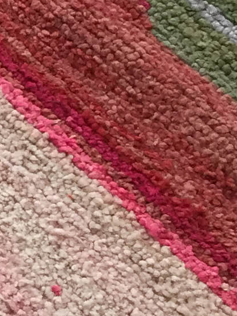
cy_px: 243
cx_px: -335
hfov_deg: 8.1
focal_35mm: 170
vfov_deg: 11.6
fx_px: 1551
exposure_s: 1/33
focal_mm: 4.15
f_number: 2.2
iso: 100
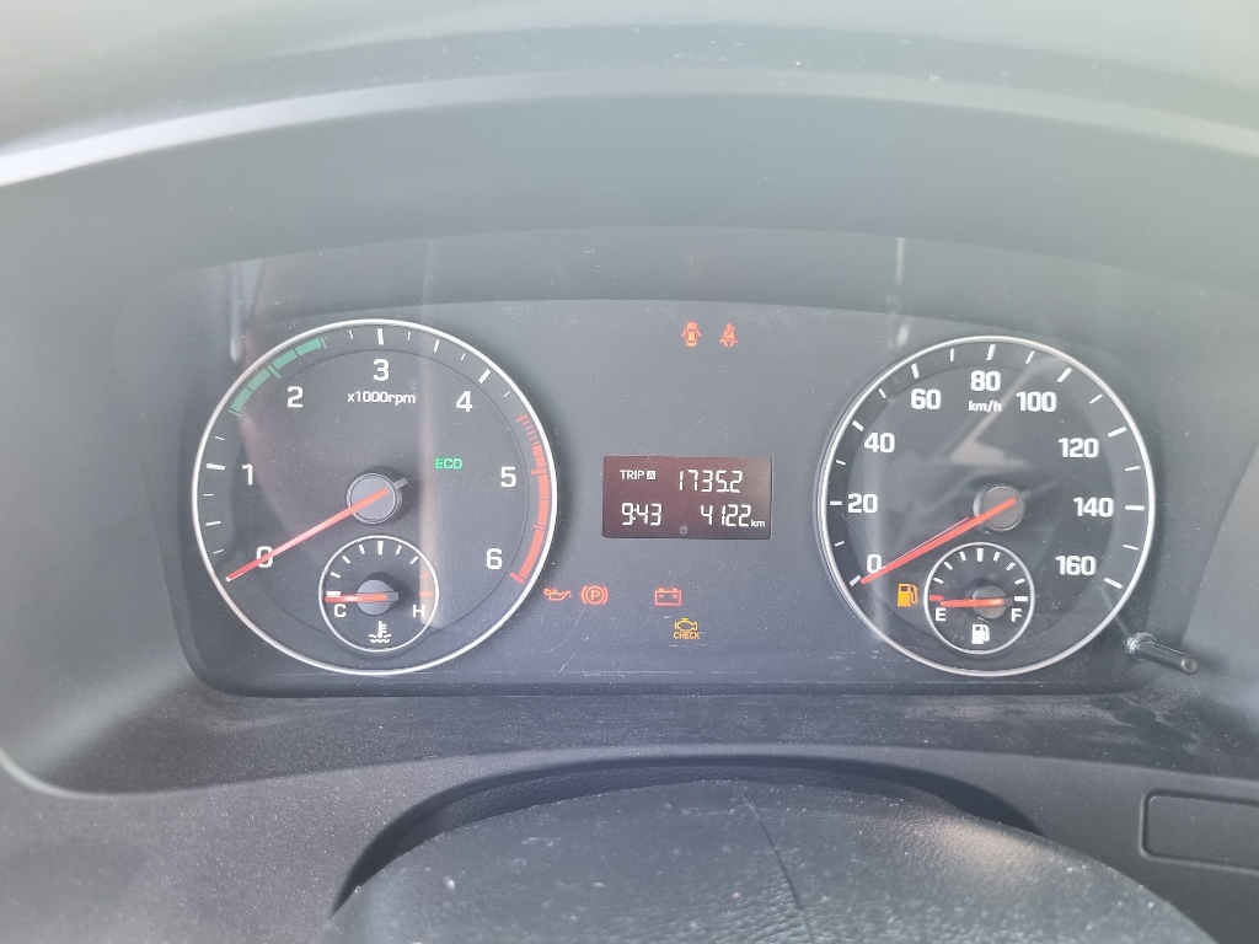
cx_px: 630
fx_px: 946
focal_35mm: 26
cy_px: 472
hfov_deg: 67.3
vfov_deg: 53.1
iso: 250
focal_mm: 5.4
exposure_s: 1/100
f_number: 1.8
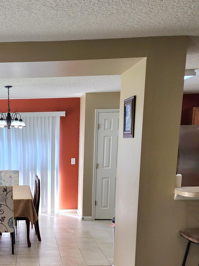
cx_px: 17
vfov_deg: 42.4
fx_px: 330
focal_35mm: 43
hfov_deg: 31.8
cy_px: 203
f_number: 1.8
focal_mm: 6.4
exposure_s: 1/120
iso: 80
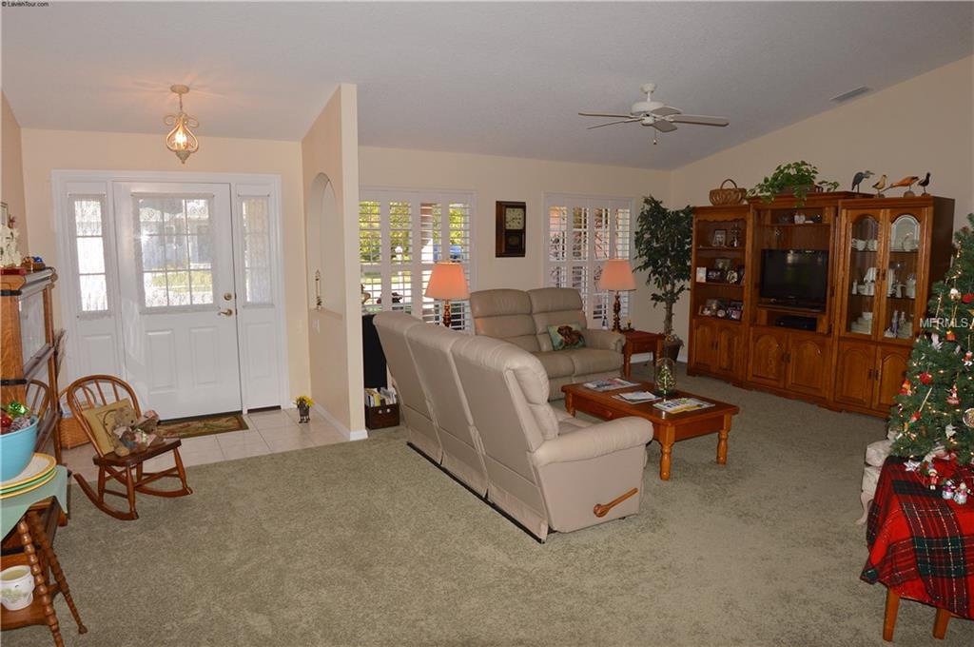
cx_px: 487
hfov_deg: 77.4
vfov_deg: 56.0
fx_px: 608
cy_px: 324
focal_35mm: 22
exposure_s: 1/100
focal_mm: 15
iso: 200
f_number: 6.3
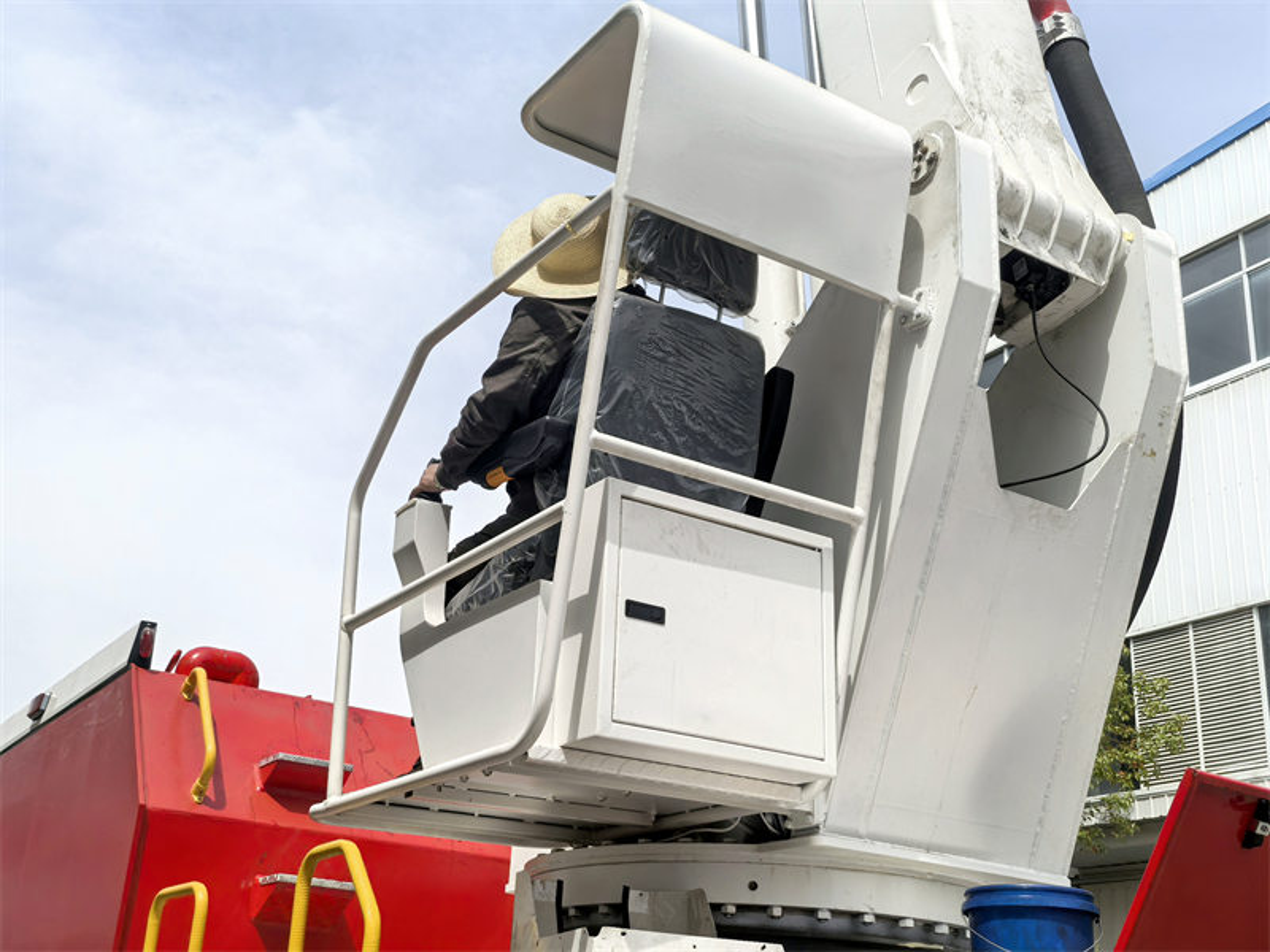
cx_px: 635
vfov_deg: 36.0
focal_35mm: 40
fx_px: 1468
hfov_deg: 46.8
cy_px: 476
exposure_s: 1/5814
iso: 50
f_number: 1.4
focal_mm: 5.75
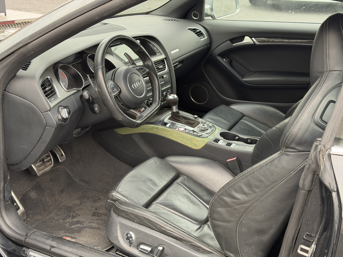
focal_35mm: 48
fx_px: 476
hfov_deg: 39.7
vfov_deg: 30.3
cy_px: 128
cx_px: 172
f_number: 1.78
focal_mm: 6.76
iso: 160
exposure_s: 1/60
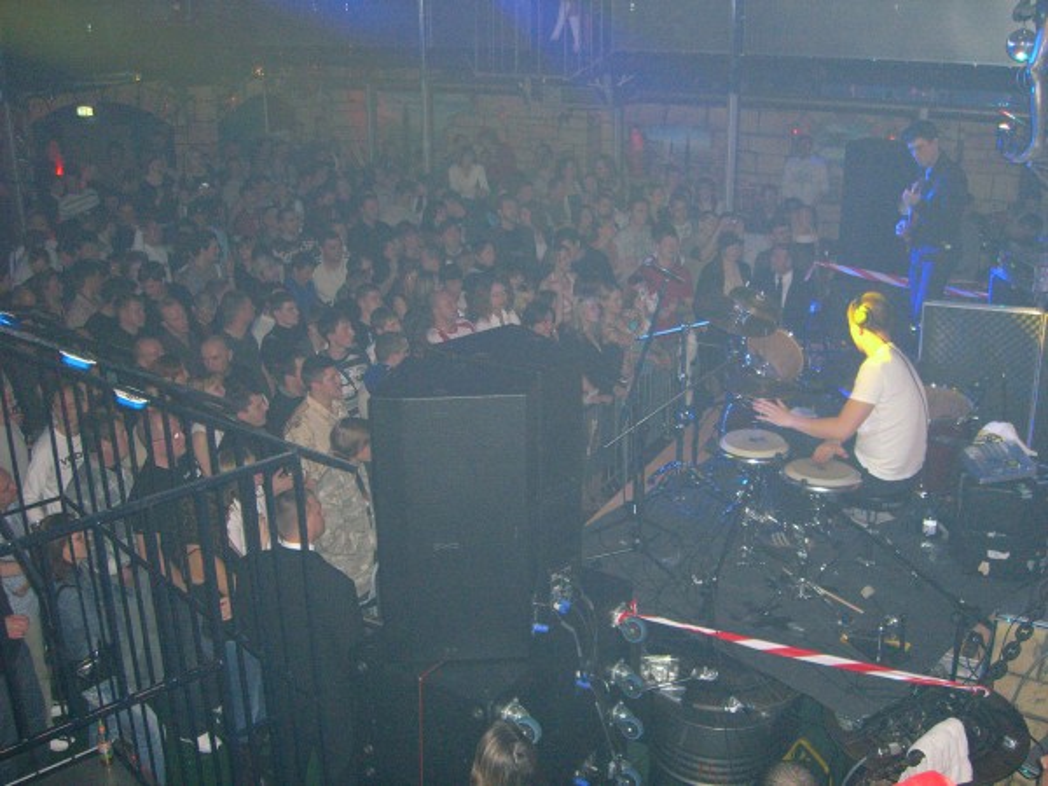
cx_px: 524
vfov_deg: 37.7
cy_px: 393
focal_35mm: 38
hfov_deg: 49.0
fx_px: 1150
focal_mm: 7.9
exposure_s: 1/60
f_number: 2.8
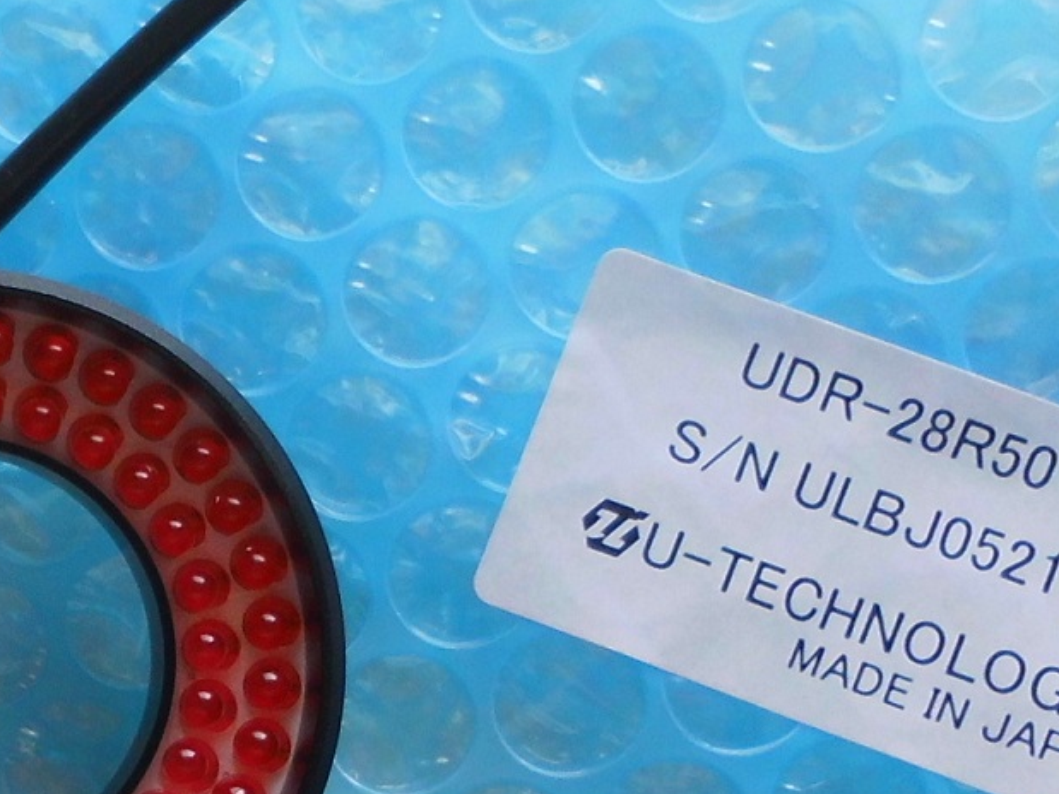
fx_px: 2569
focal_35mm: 84
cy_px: 649
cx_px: -142
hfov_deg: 21.9
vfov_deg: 17.4
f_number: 8
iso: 100
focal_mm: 4.6
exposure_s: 1/181
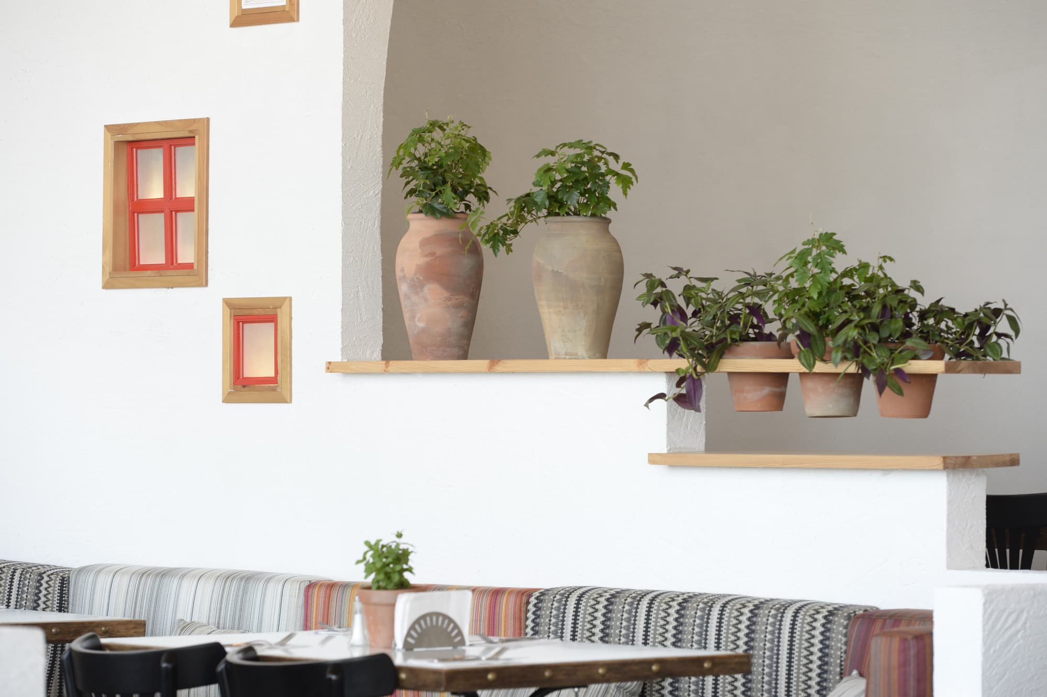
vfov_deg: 9.5
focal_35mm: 145
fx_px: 4214
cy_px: 348
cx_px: 524
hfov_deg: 14.2
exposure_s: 1/80
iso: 640
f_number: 5
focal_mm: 145
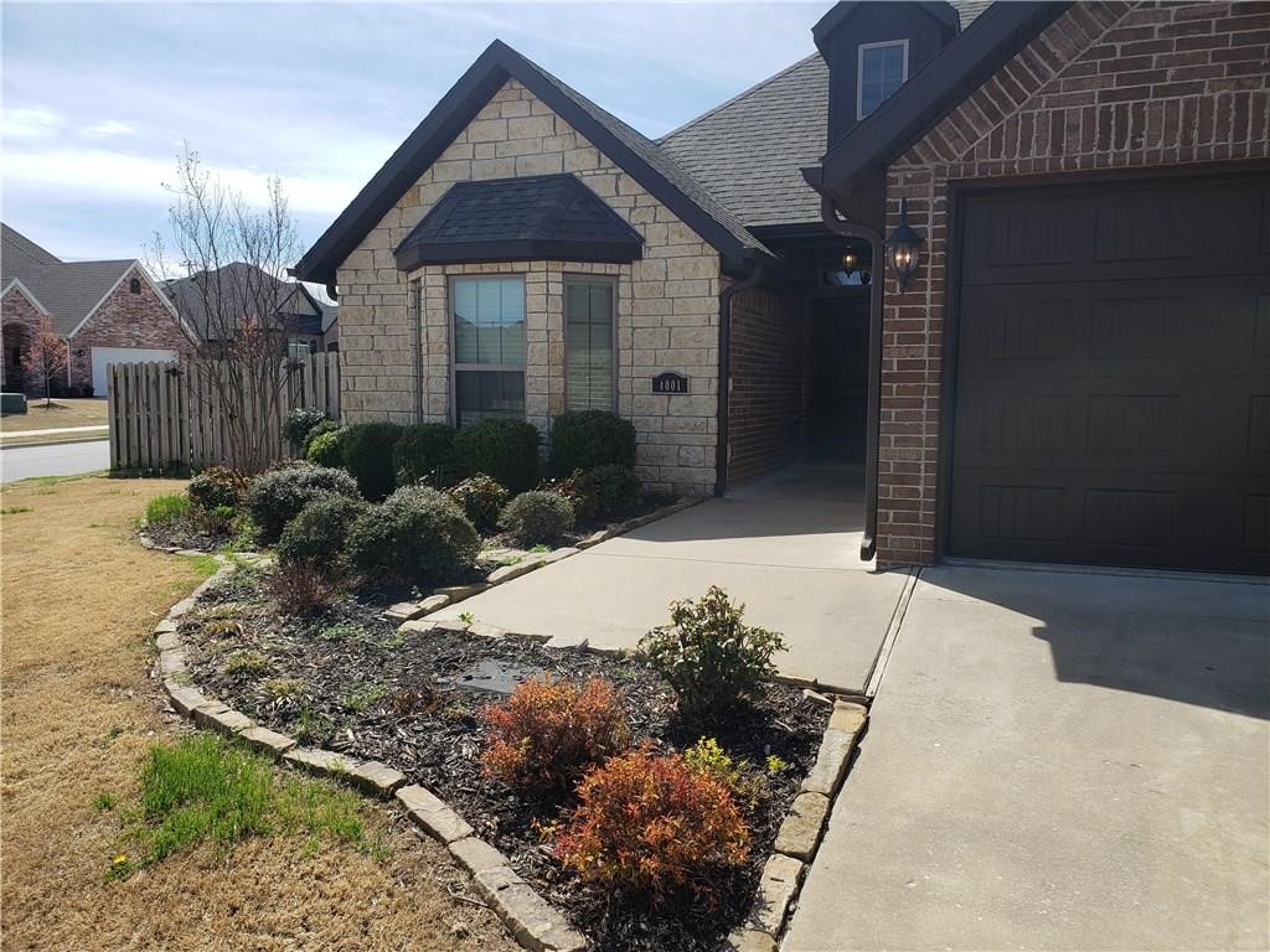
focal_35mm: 26
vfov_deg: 53.1
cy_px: 476
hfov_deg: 67.3
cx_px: 635
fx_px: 954
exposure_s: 1/1447
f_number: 2.4
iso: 50
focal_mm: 4.3
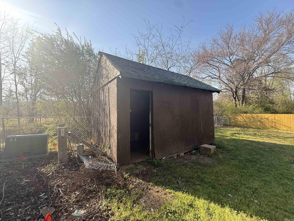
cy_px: 110
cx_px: 147
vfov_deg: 85.7
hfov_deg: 102.1
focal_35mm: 14
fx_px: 119
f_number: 2.2
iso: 64
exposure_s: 1/436
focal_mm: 2.22
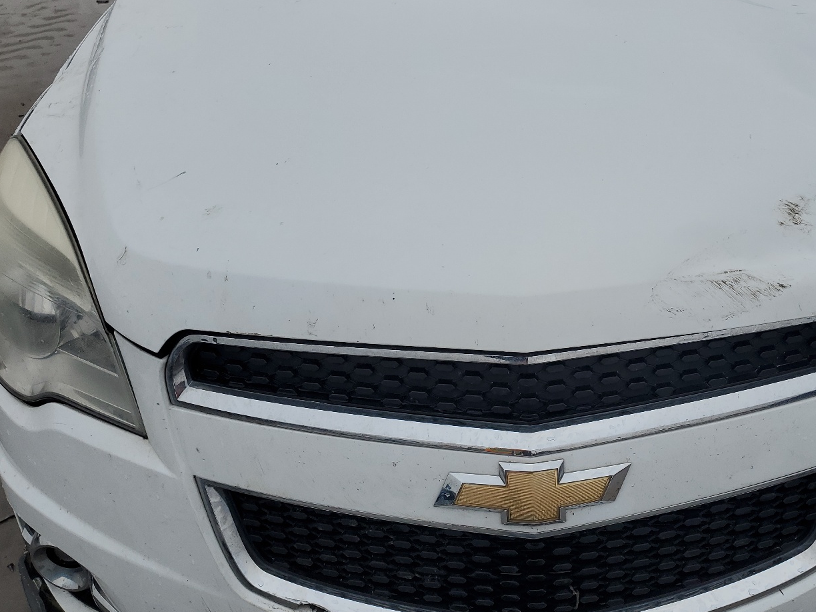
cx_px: 520
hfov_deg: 53.2
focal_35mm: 34
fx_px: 801
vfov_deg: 41.8
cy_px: 285
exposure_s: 1/1250
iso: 50
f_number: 1.5
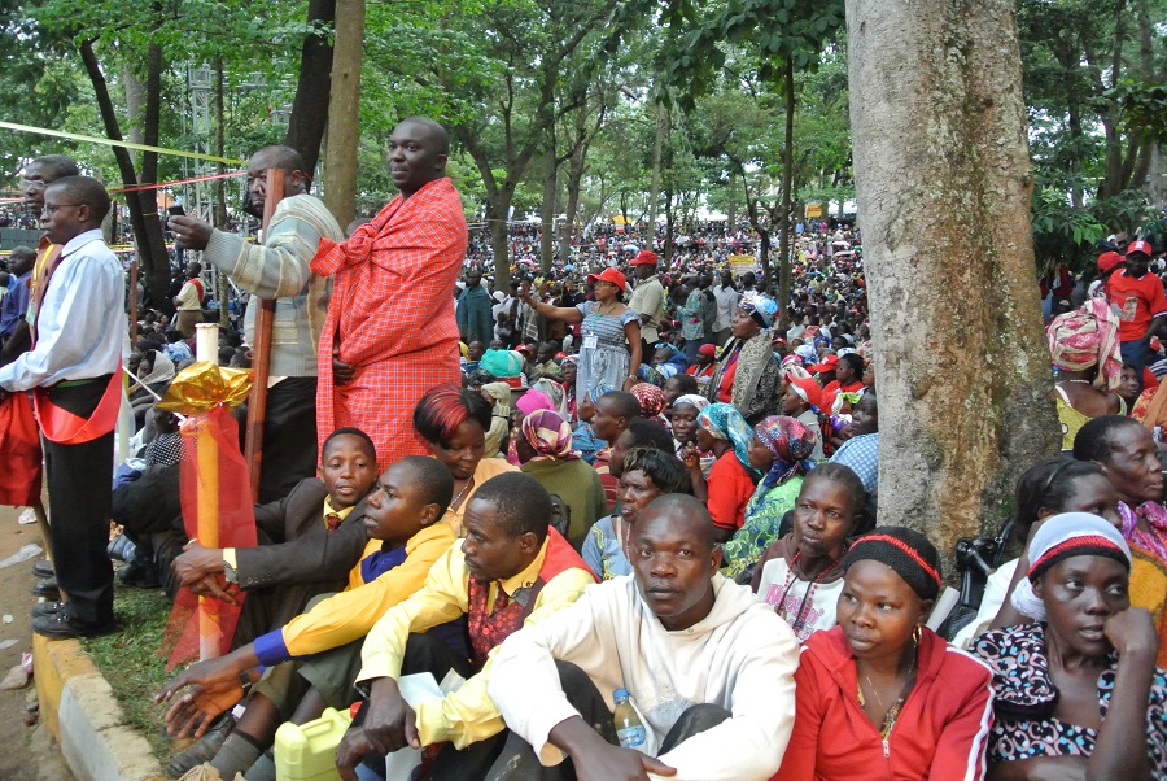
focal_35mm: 27
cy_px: 390
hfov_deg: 67.3
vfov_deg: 48.0
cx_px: 584
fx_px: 876
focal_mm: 10
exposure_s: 1/100
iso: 1800
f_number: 3.5
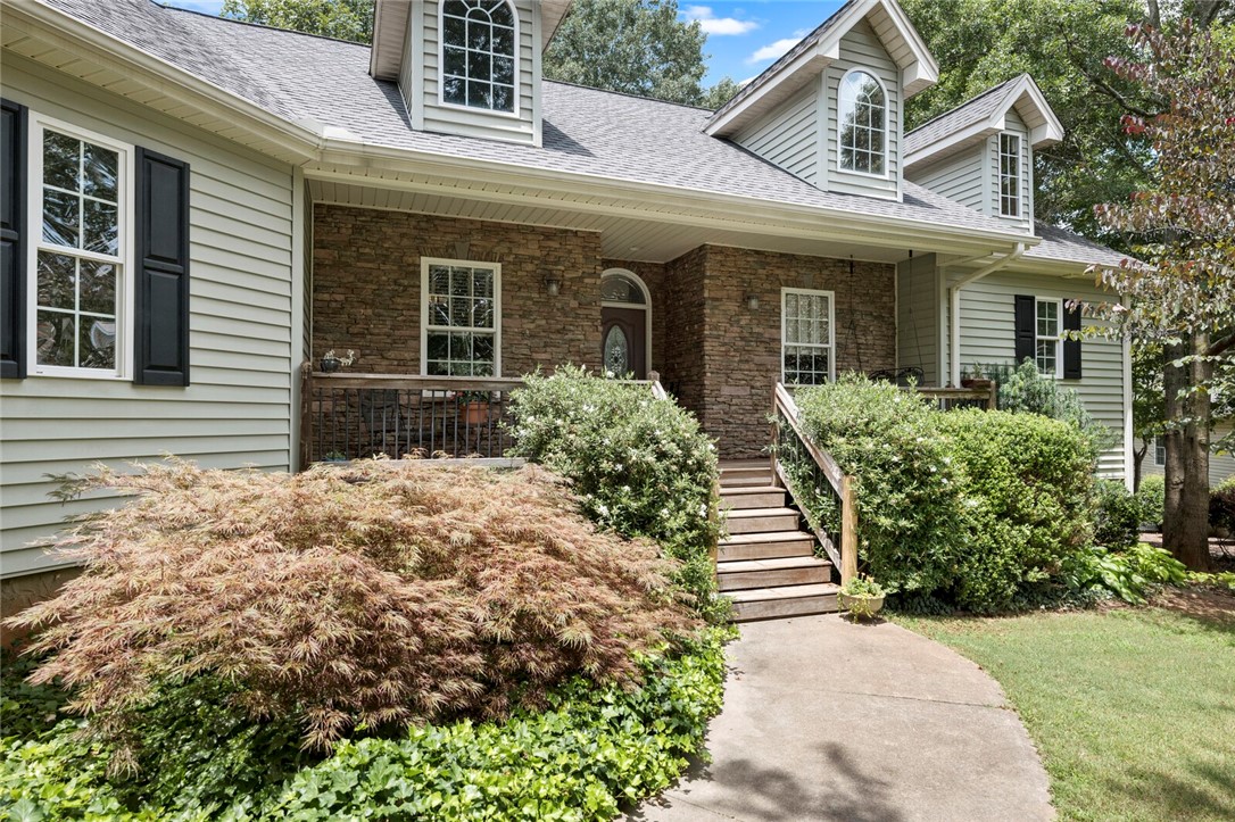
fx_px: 686
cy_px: 411
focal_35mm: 20
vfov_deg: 61.9
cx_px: 618
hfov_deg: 84.0
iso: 400
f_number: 5
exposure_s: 1/1000
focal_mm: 20
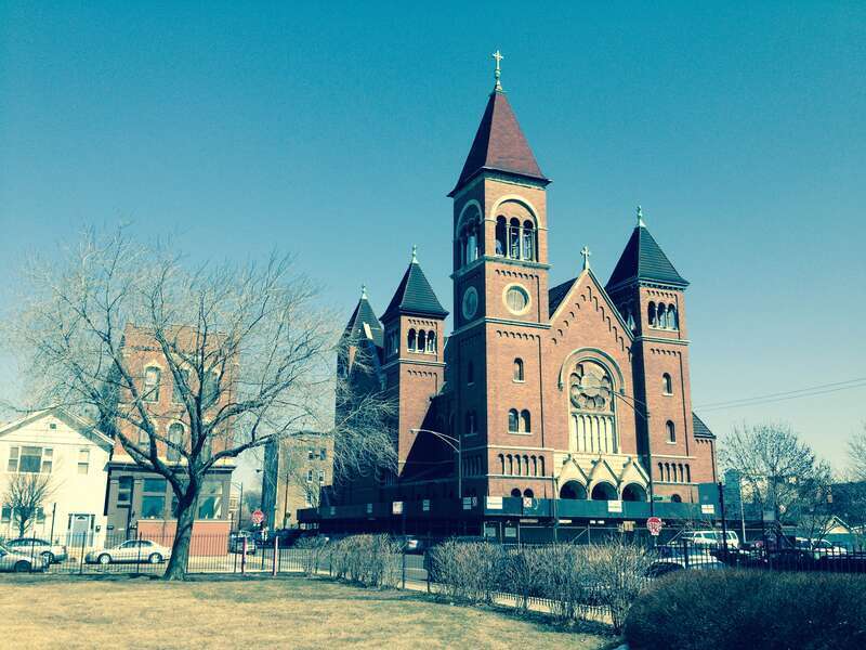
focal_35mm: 35
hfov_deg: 52.6
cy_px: 325
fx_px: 876
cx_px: 433
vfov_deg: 40.7
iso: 50
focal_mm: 4.28
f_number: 2.4
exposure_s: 1/1381
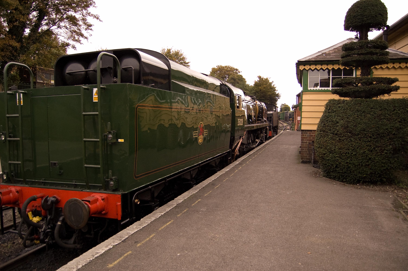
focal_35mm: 27
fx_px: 306
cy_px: 136
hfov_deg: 67.4
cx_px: 204
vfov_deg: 47.8
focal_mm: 18
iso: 560
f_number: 3.5
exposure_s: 1/500
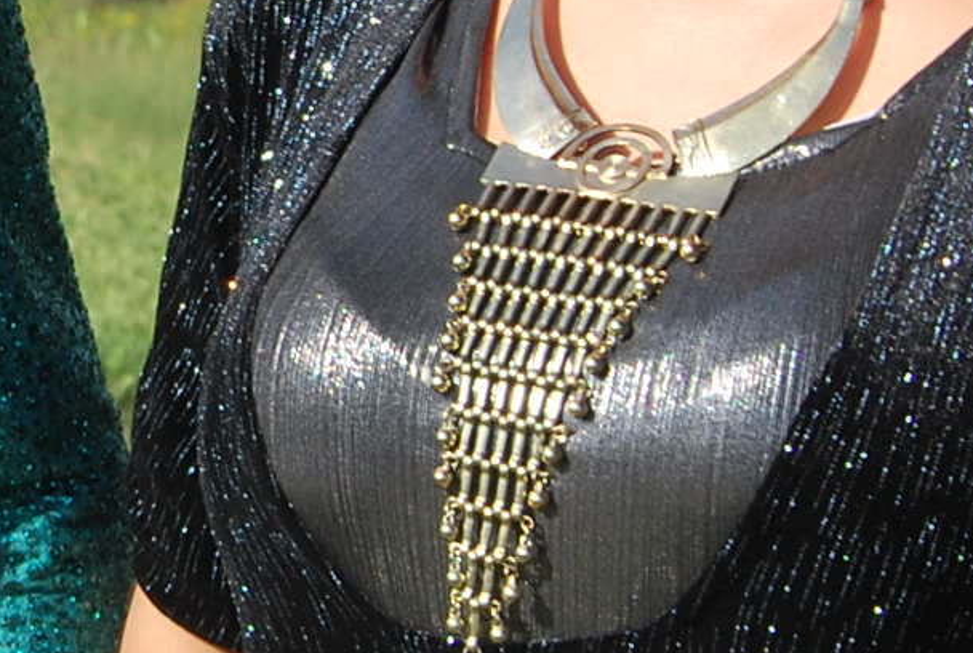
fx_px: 5995
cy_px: 266
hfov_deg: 9.1
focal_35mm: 221
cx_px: -322
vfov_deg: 6.2
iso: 100
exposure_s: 1/250
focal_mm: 31
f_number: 8
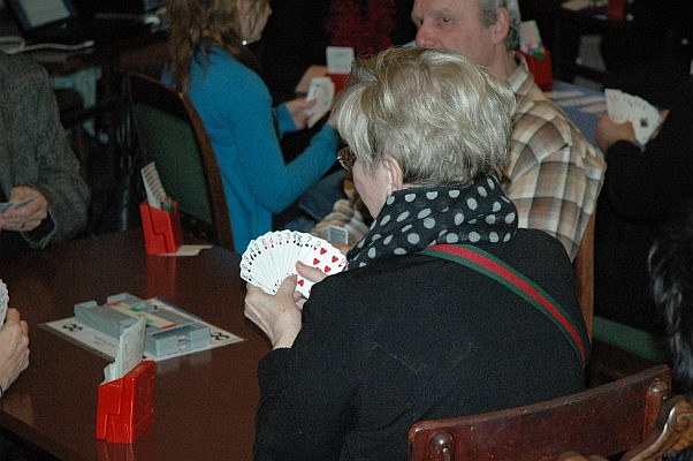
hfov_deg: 19.5
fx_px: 2019
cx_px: 346
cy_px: 230
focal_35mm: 105
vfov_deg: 13.0
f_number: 5
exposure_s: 1/60
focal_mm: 70
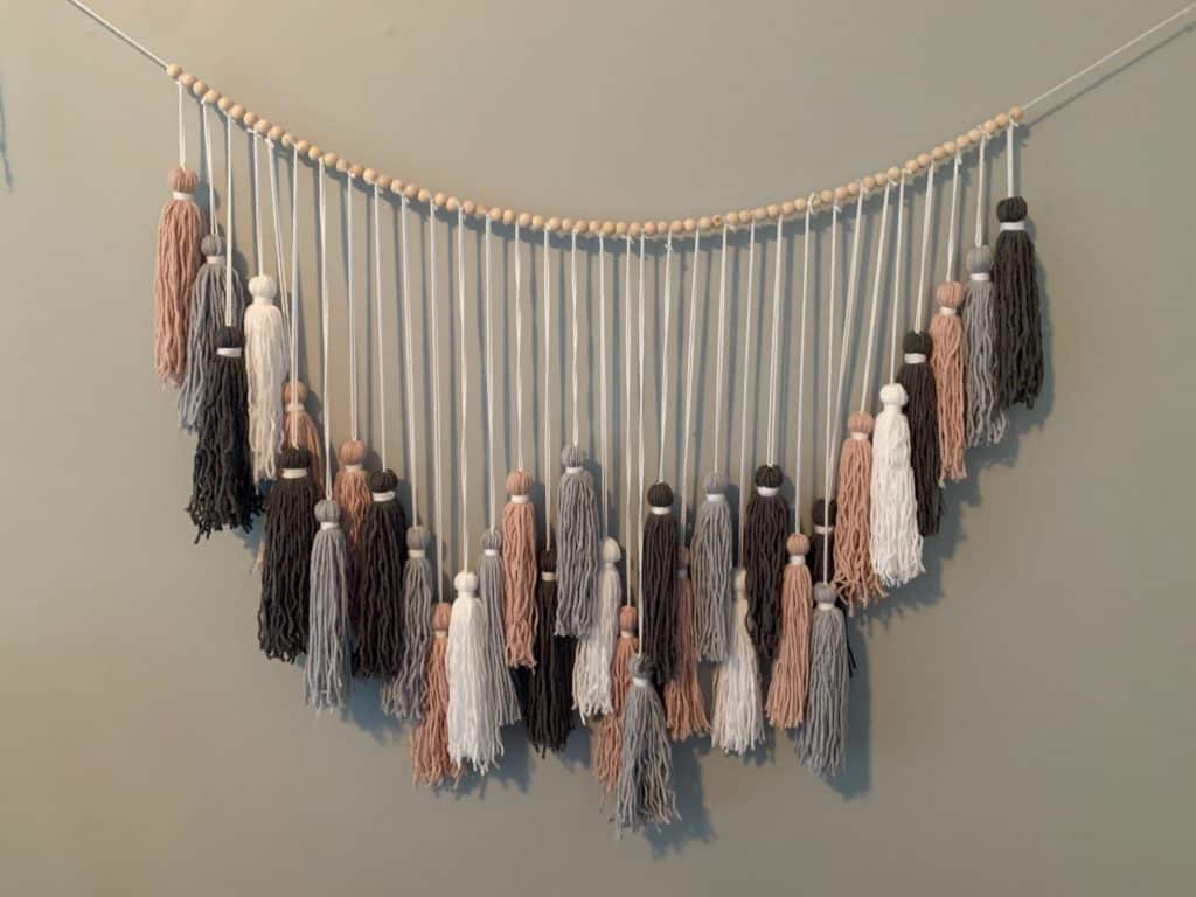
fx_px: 898
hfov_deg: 67.3
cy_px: 448
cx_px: 598
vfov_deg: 53.1
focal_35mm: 26
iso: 500
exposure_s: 1/30
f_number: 1.8
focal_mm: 4.25
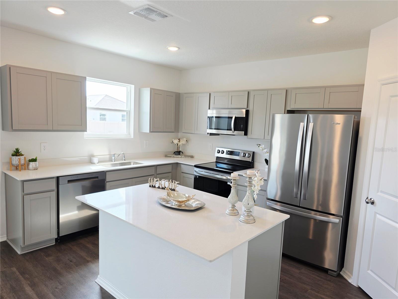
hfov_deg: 73.9
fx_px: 264
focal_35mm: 23
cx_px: 199
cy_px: 150
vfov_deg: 58.9
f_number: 1.7
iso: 32
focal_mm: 6.3
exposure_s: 1/120
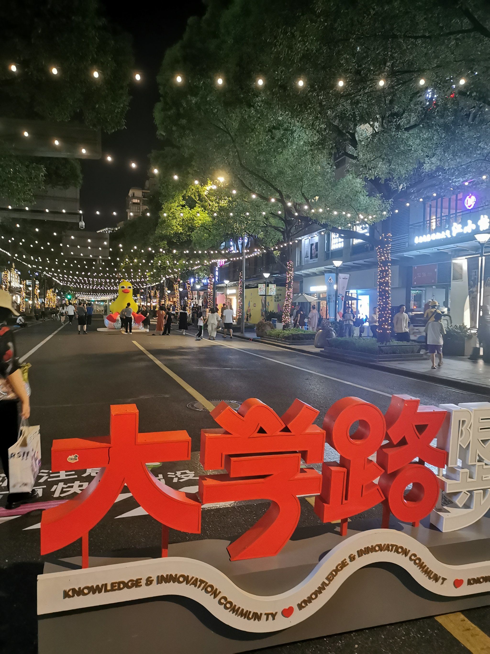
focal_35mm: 27
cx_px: 245
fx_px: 510
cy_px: 327
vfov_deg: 65.3
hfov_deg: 51.4
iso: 640
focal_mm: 5.58
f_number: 1.8
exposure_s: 1/50
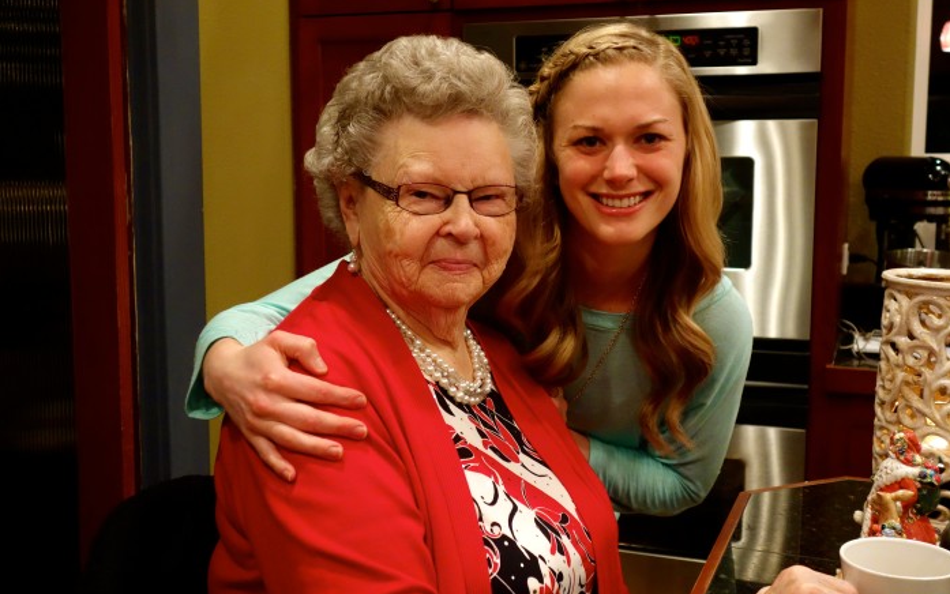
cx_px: 474
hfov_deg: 45.3
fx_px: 1139
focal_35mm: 44
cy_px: 280
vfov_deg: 29.2
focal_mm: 15.82
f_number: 3.2
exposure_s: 1/50
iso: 1000
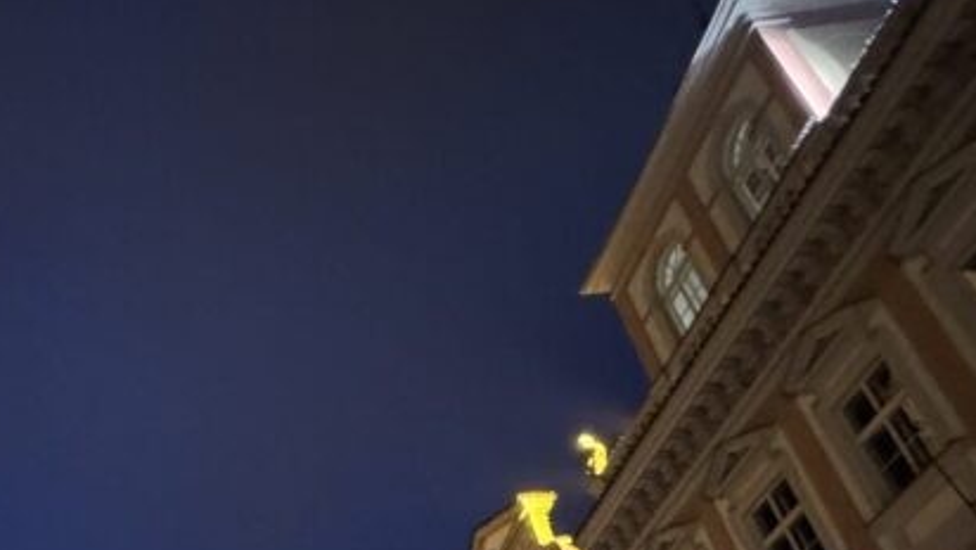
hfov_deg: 42.3
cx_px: -38
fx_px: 1035
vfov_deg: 25.0
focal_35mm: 40
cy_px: 749
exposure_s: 1/33
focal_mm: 2.22
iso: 1000
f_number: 2.2
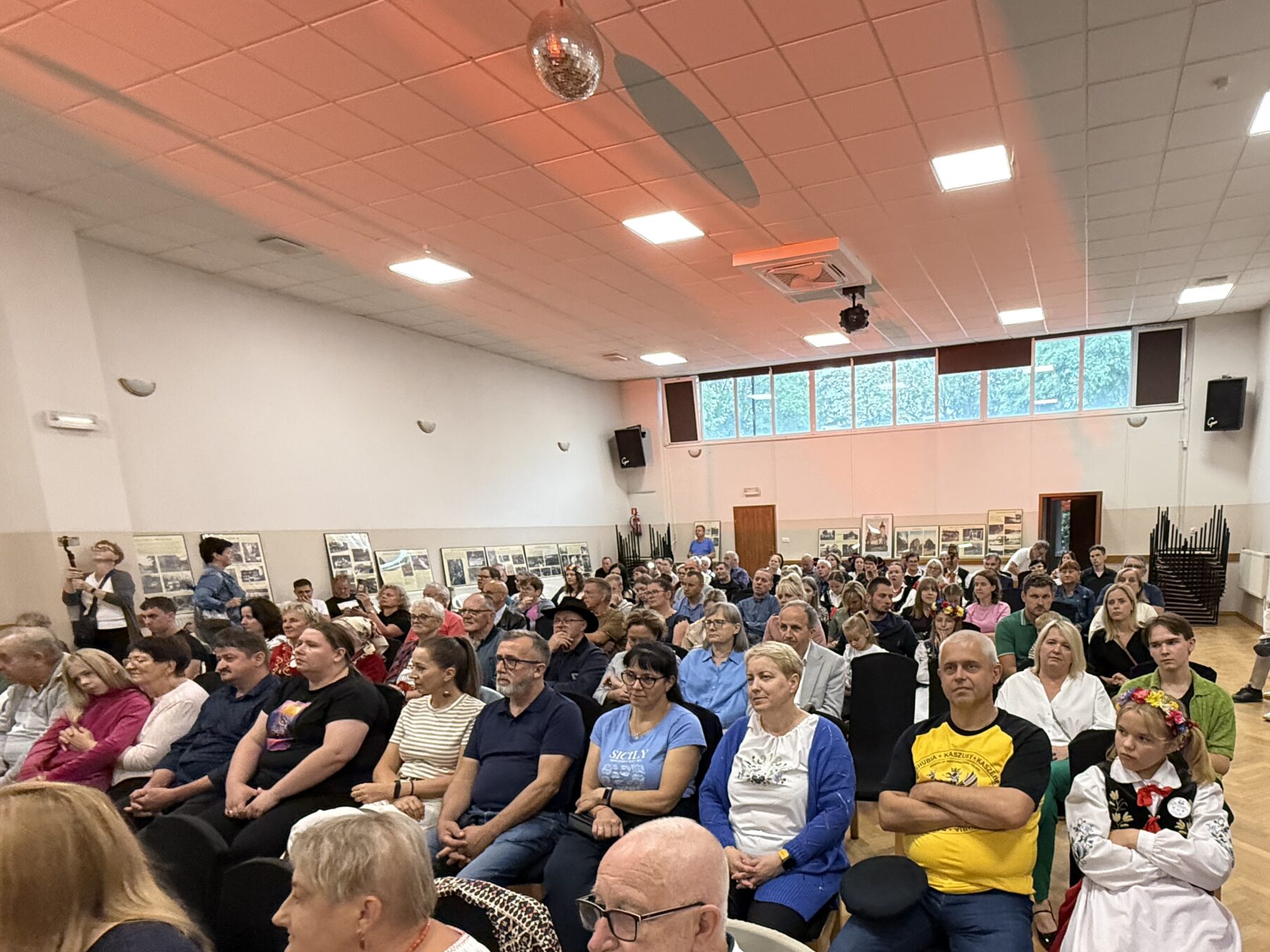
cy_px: 653
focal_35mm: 20
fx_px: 734
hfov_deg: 79.8
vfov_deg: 63.9
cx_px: 814
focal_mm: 2.22
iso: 500
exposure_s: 1/100
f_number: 2.2
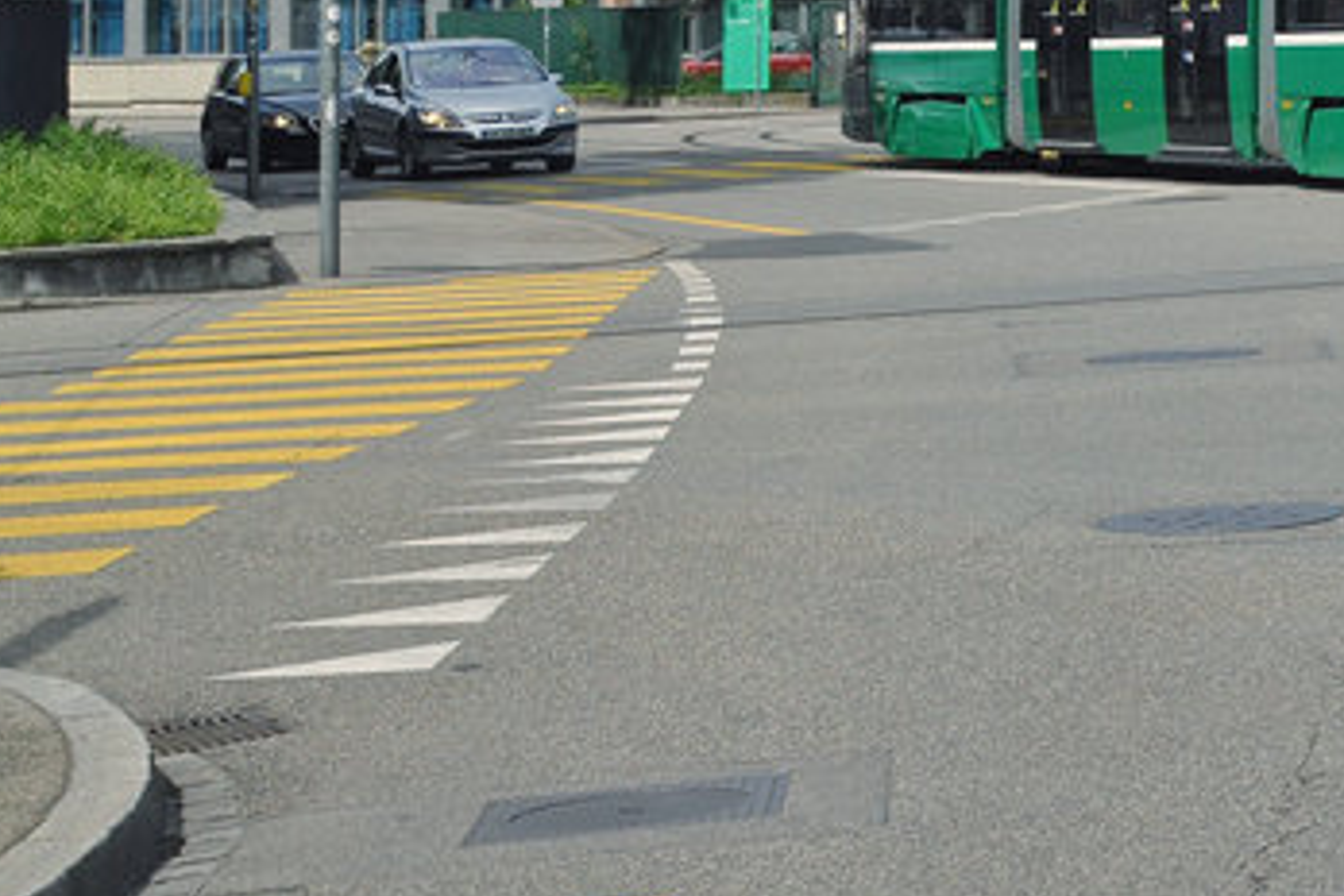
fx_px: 4629
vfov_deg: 10.5
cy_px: -631
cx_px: 2286
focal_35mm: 124
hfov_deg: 14.8
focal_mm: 24
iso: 400
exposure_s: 1/1000
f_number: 9
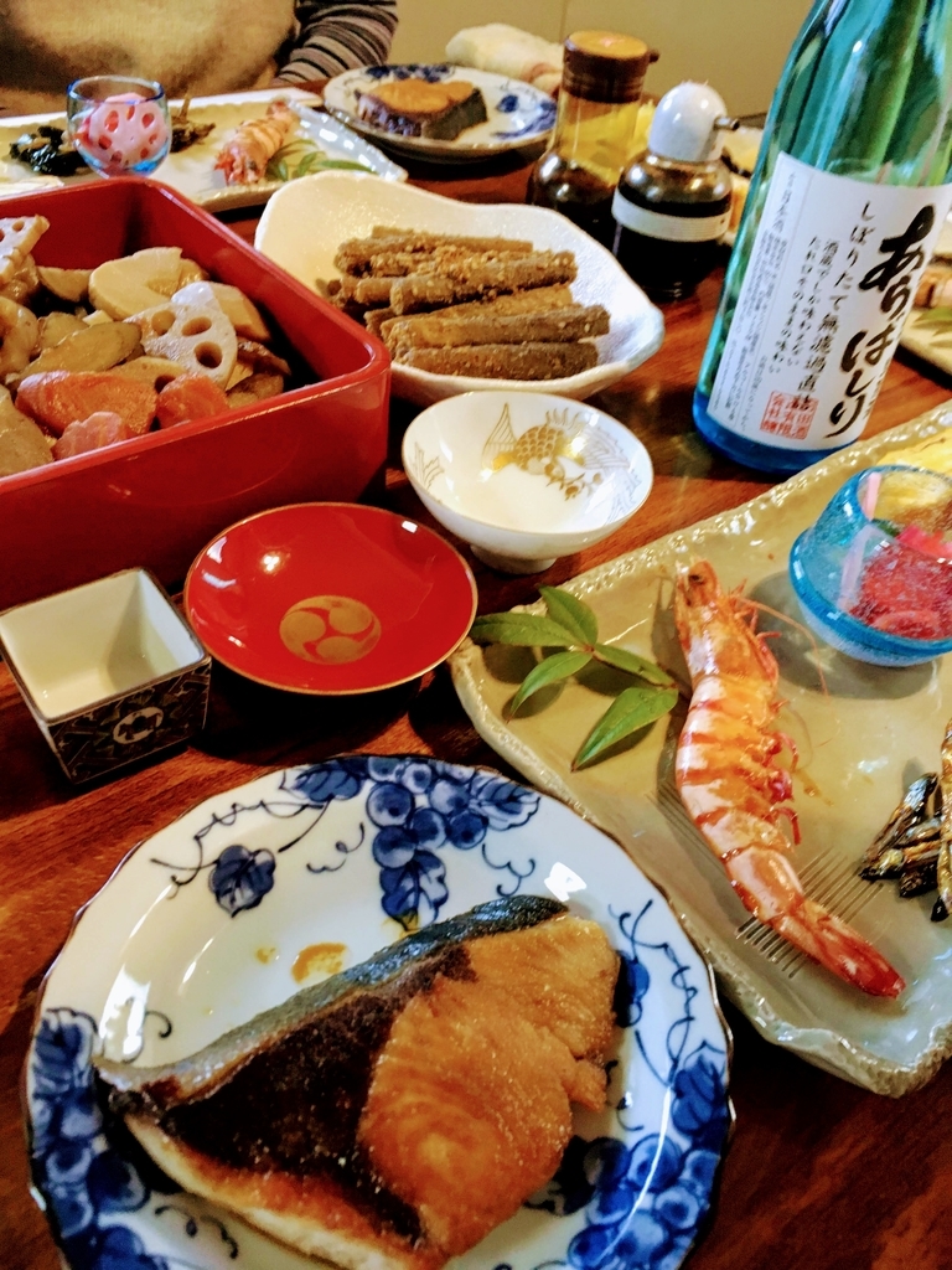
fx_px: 1063
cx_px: 476
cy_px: 635
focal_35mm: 29
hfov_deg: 48.2
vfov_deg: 61.7
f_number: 2.2
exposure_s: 1/30
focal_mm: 4.15
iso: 125
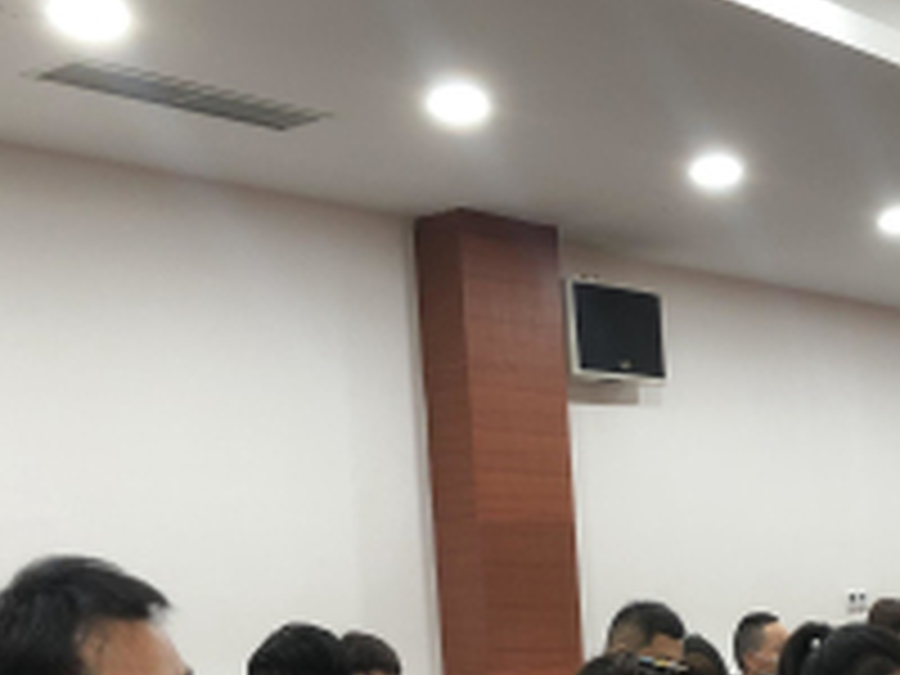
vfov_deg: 20.4
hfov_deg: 27.0
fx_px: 1820
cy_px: 668
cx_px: 774
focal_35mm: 70
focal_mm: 4
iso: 32
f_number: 1.8
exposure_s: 1/25
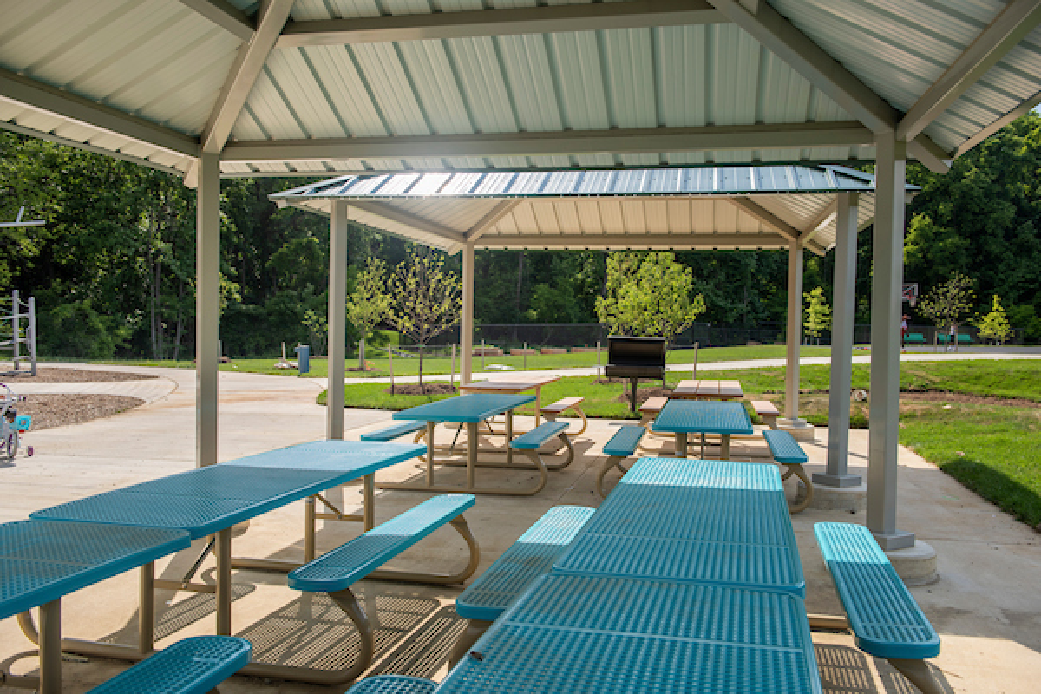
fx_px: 896
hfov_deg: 60.3
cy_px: 347
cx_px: 520
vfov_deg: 42.3
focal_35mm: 31
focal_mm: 31
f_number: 5
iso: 64
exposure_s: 1/200
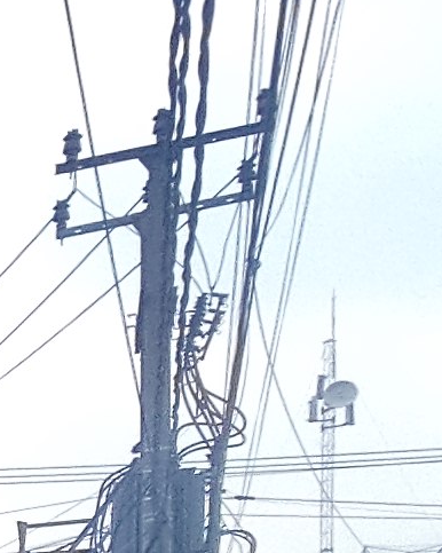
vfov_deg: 16.9
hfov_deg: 9.7
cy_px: 911
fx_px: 1620
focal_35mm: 99
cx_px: -1041
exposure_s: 1/1099
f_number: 2.2
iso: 50
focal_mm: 1.6
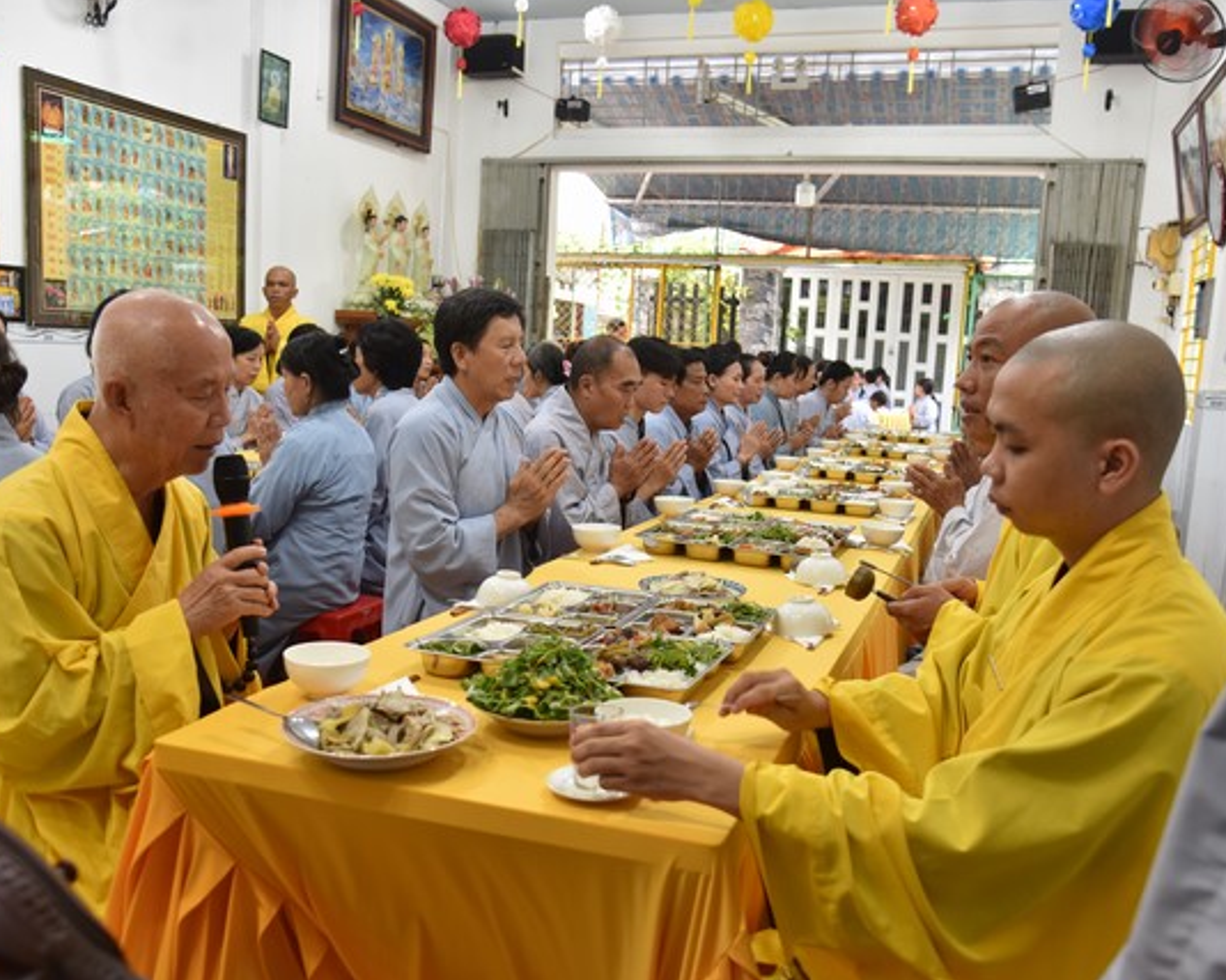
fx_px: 1161
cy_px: 491
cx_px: 604
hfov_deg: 55.7
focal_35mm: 32
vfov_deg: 45.8
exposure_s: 1/60
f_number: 4
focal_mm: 28
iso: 400
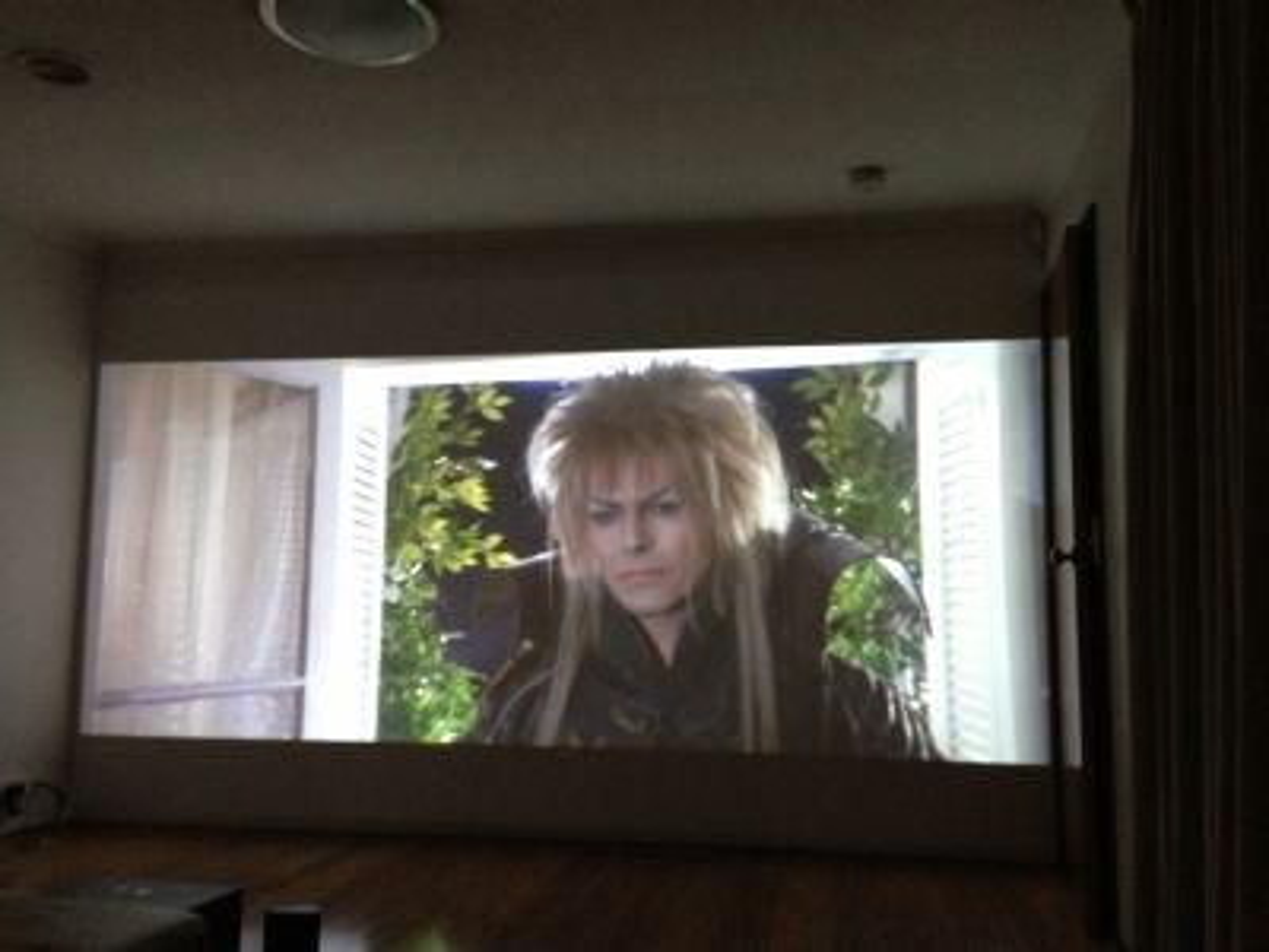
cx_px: 634
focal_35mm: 33
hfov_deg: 55.4
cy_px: 476
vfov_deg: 42.9
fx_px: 1210
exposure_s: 1/15
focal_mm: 4.13
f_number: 2.4
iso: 400
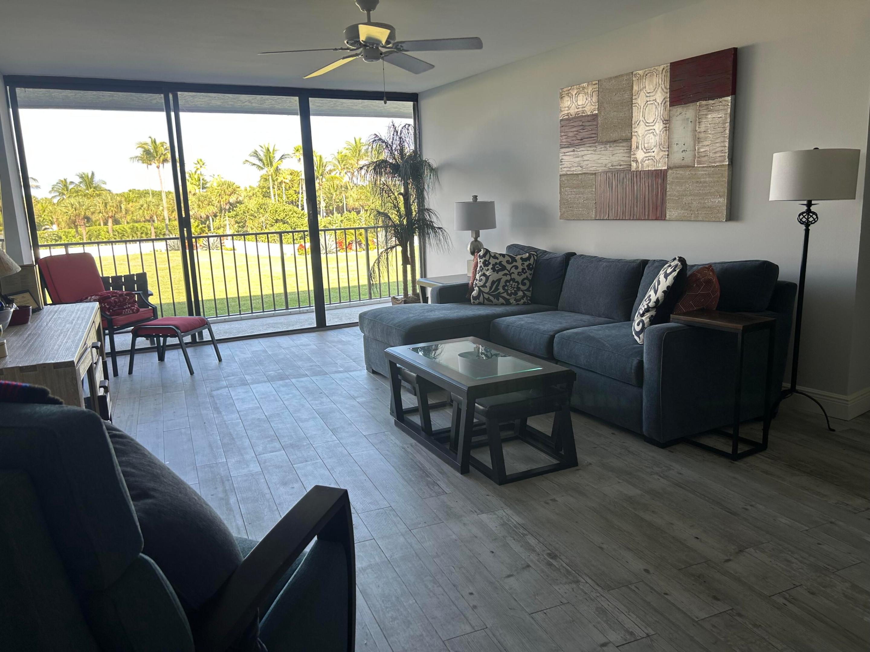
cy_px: 326
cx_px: 435
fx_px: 653
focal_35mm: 26
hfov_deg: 67.3
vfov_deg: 53.1
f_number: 1.5
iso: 32
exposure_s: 1/121
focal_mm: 5.7
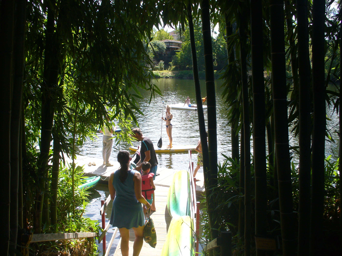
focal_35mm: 37
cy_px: 128
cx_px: 171
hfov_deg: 50.1
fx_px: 366
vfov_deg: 38.7
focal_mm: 6.1
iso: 80
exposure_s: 1/125
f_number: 5.6
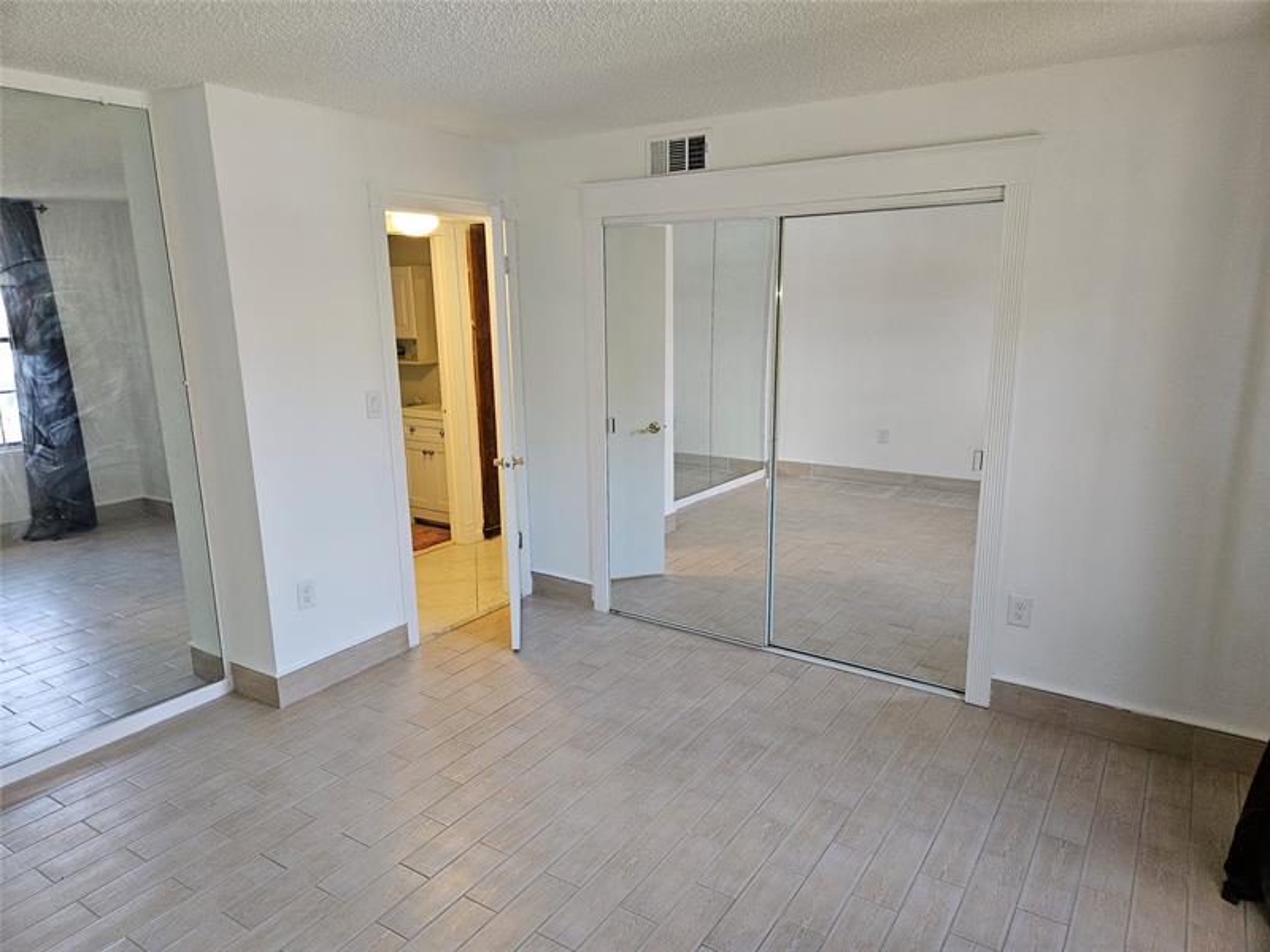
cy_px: 476
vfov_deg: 58.9
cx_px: 635
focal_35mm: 23
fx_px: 844
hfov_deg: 73.9
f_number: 1.8
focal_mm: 5.4
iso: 100
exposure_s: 1/40
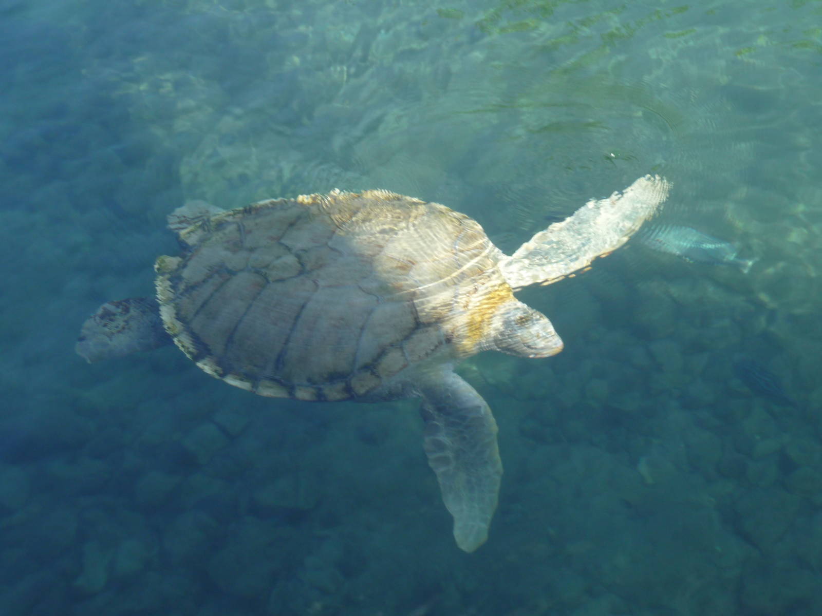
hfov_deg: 20.4
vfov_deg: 15.4
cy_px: 308
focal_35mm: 96
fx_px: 2280
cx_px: 411
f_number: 4.7
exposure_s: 1/125
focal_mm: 16.3
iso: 100
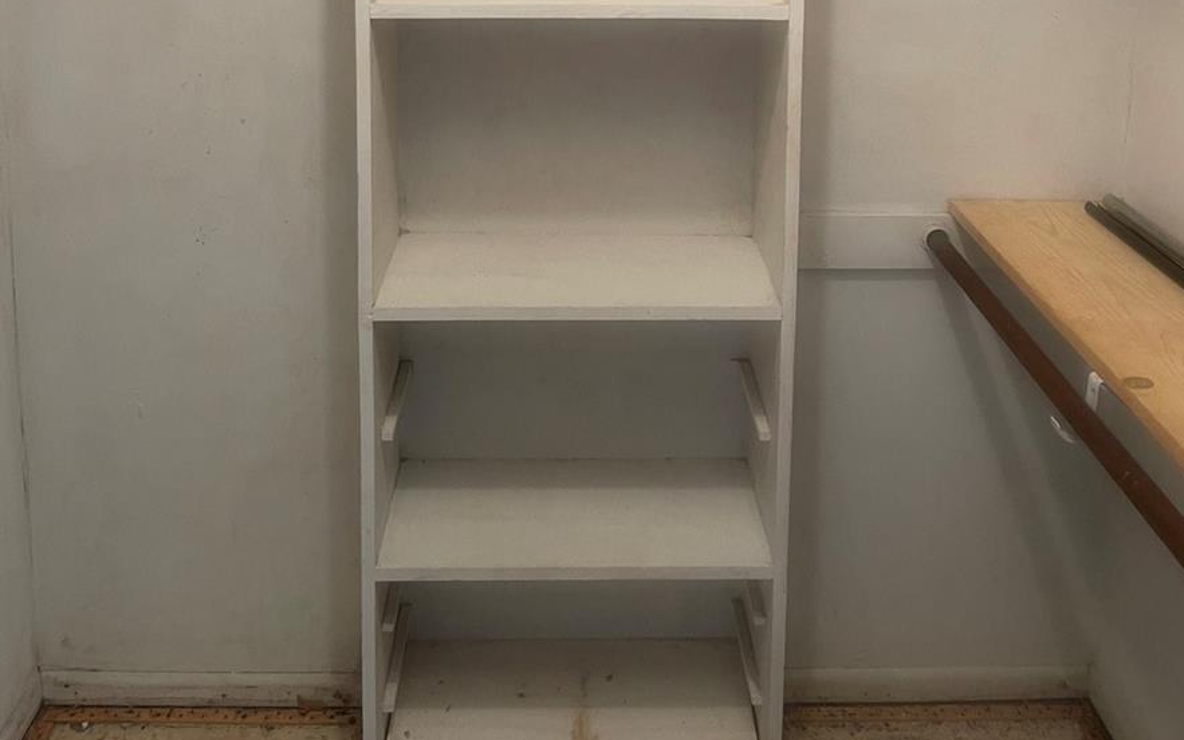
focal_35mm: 36
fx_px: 1162
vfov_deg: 31.8
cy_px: -44
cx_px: 593
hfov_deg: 54.0
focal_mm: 5.1
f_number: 1.6
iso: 100
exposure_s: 1/60
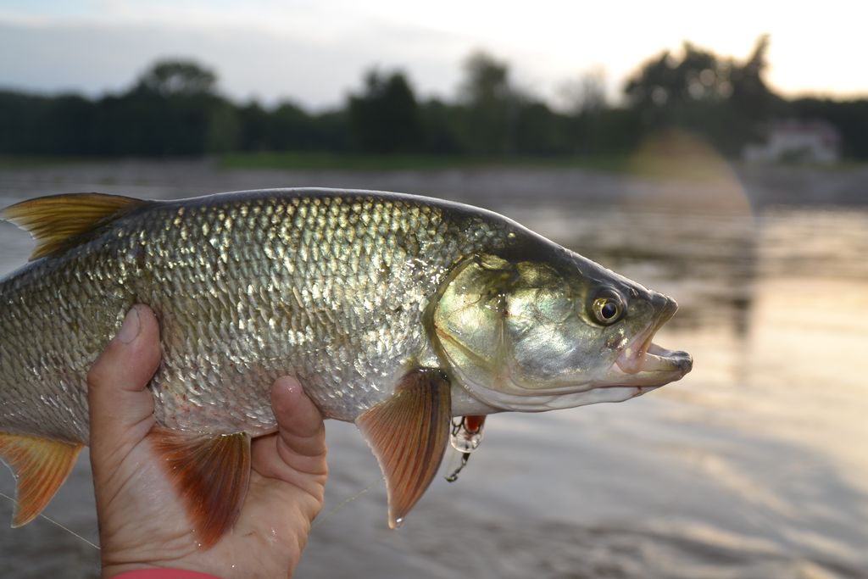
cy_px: 290
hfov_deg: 51.3
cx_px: 434
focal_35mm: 38
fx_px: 904
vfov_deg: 35.5
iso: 100
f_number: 4
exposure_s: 1/160
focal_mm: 25
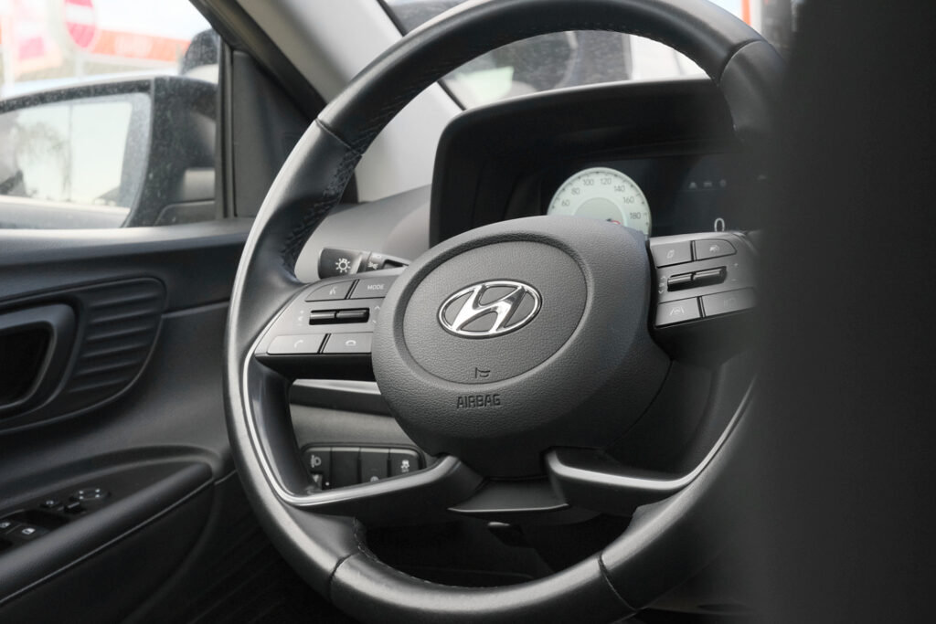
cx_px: 468
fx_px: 1768
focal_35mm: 68
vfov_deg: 20.0
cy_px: 312
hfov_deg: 29.7
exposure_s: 1/200
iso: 2000
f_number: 9
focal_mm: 45
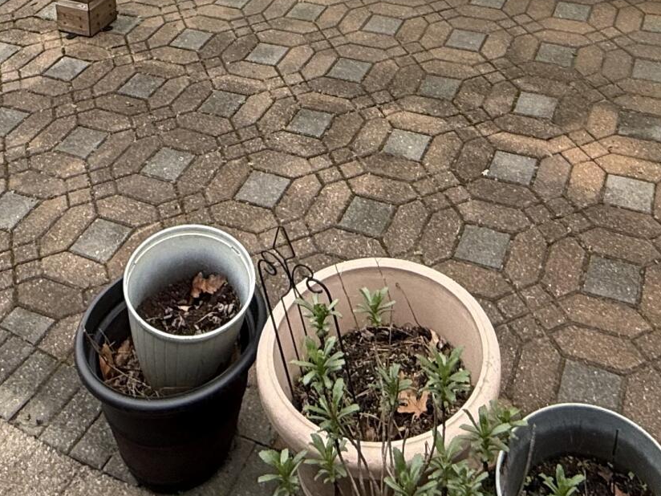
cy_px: -367
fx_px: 974
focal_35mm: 51
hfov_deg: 37.5
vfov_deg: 20.9
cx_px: 327
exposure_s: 1/241
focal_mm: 2.22
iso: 50
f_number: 2.2
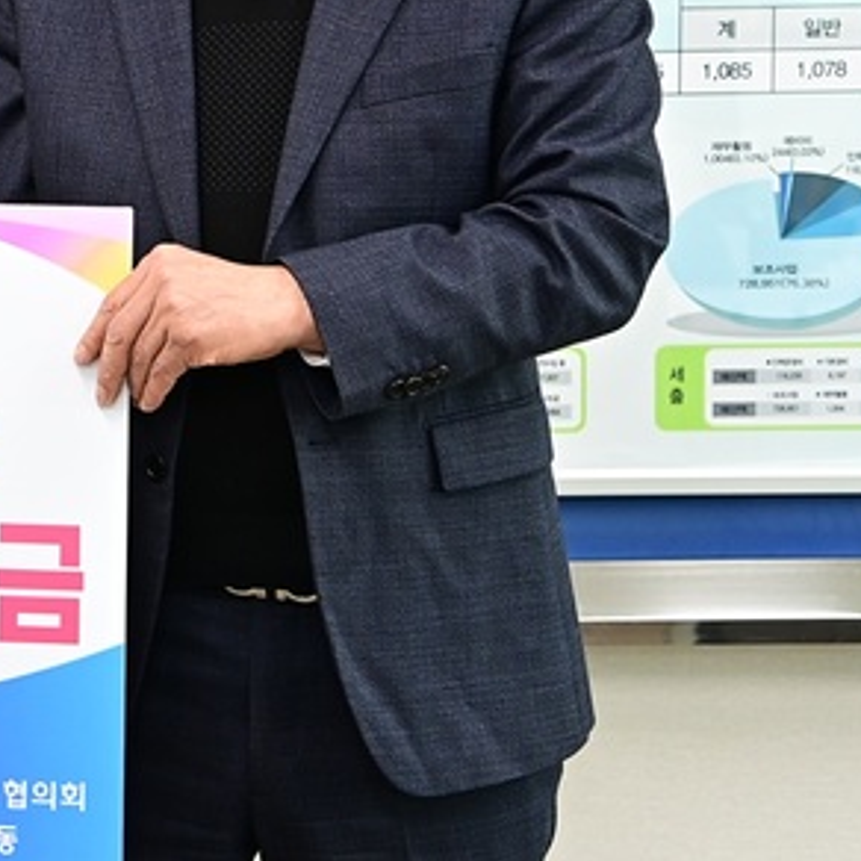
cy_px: 195
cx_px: -321
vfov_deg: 13.3
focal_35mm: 131
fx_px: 3686
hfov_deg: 12.8
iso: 1250
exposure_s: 1/200
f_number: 4
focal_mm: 50
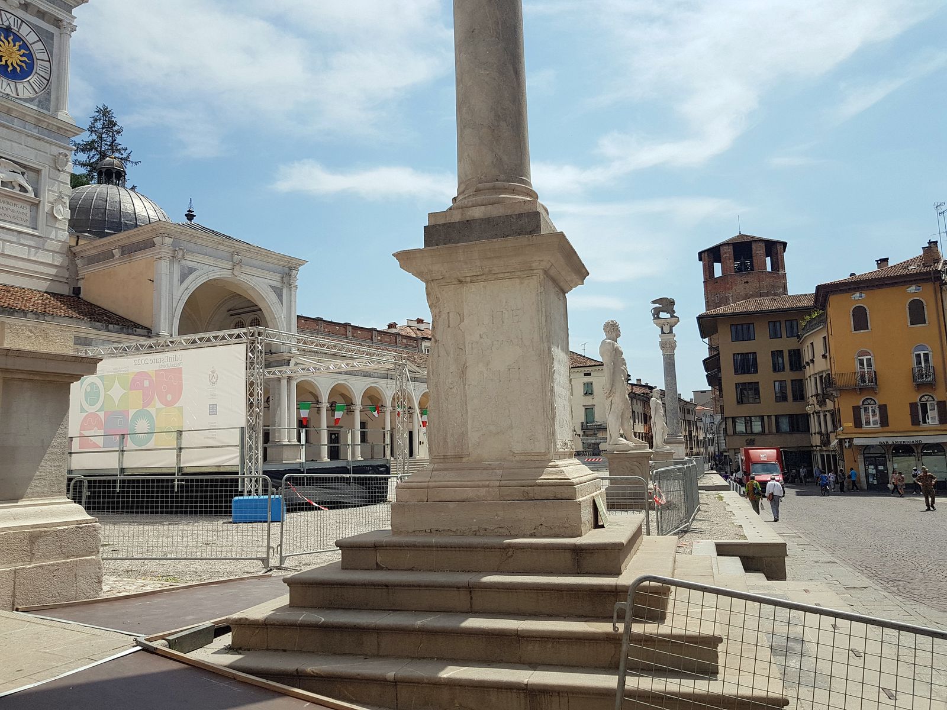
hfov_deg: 67.3
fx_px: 711
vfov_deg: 53.1
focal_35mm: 26
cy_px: 355
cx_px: 474
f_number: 1.7
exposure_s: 1/3744
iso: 50
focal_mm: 4.2
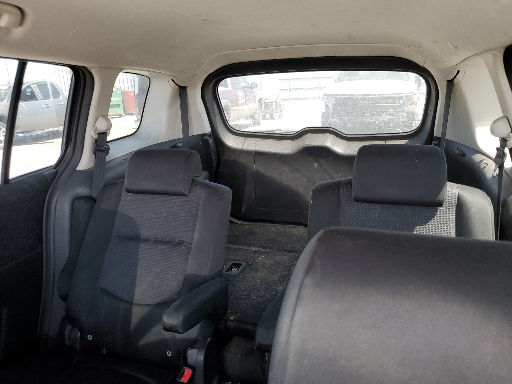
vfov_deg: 53.1
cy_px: 192
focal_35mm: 26
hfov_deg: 67.3
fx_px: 385
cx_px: 256
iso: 71
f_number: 1.5
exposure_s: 1/60.2
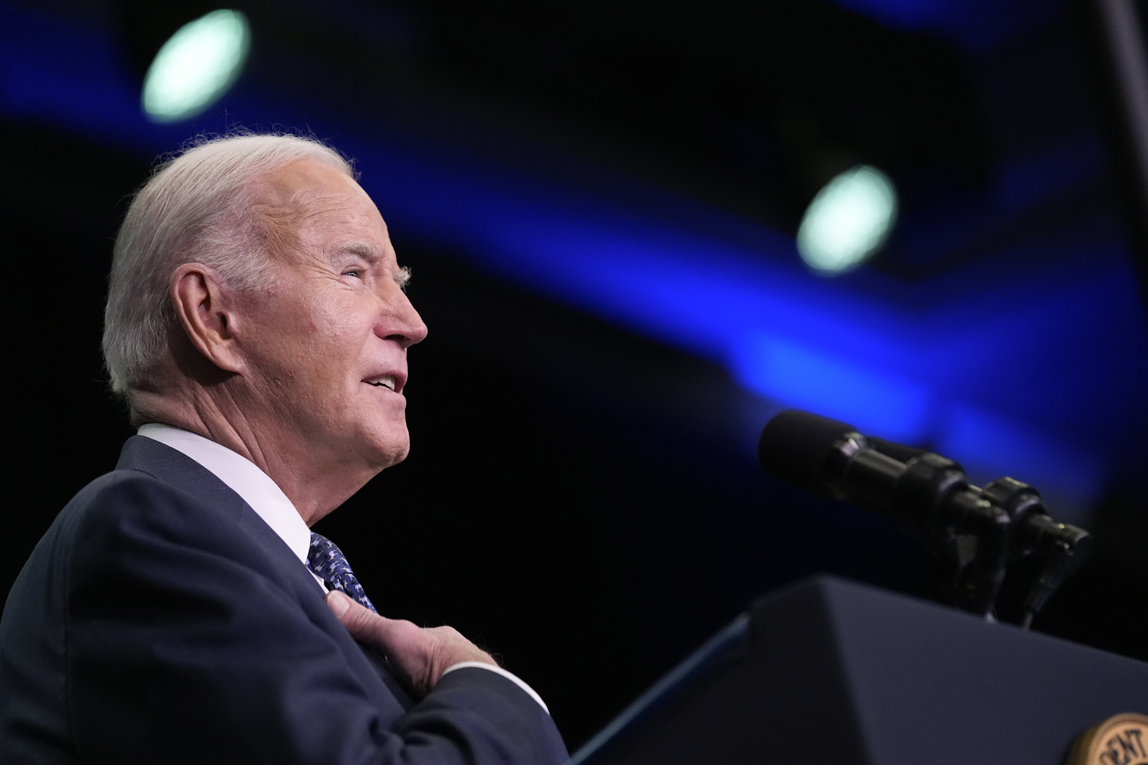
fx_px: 5070
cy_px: 382
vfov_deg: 8.6
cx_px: 574
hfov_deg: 12.9
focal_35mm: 159
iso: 4000
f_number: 2.8
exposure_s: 1/640
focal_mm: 159
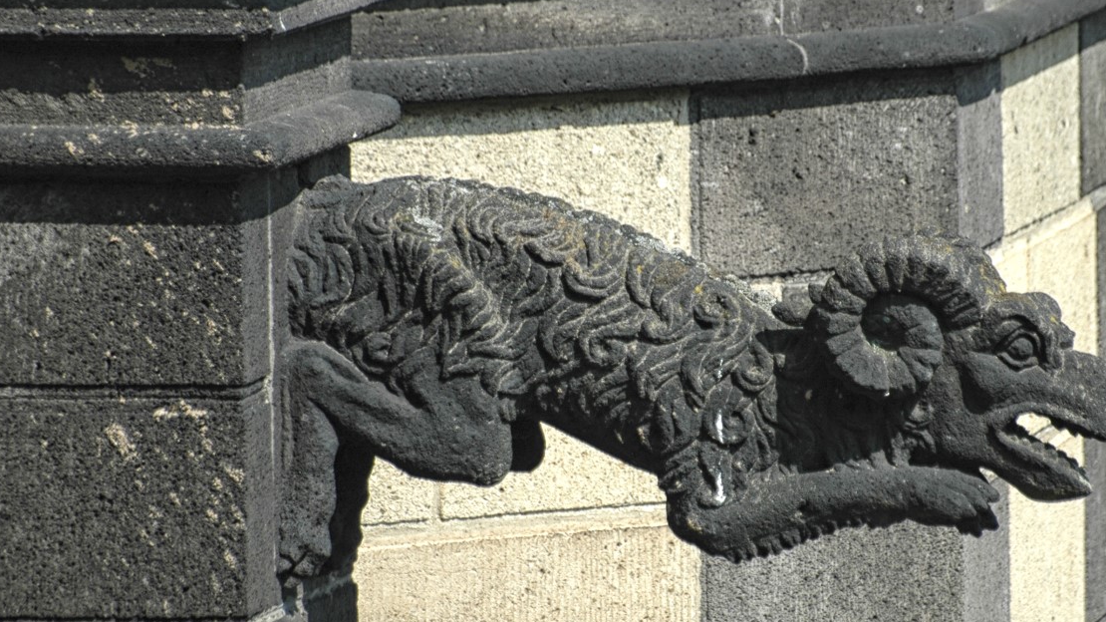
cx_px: 719
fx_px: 20203
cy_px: 369
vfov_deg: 1.8
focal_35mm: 689
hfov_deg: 3.1
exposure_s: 1/640
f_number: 5.6
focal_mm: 300
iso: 200
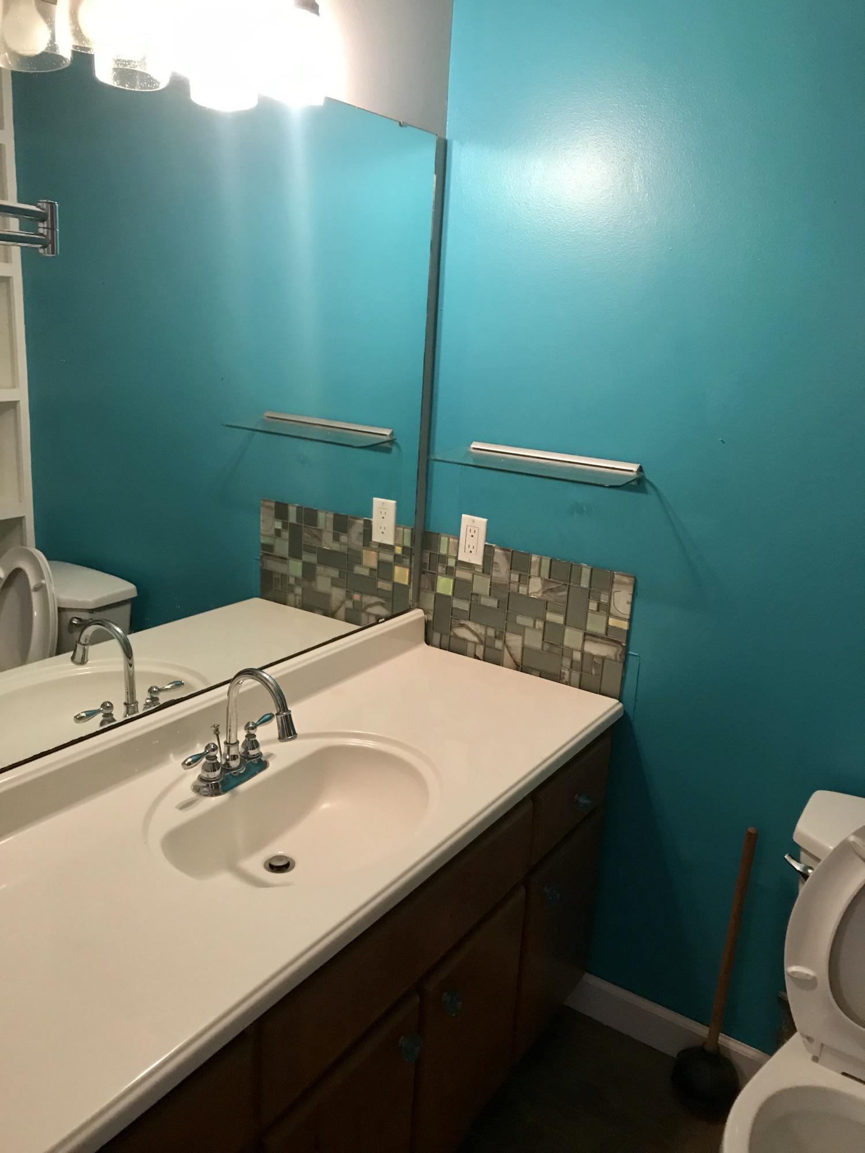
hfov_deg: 49.7
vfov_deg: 63.4
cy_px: 576
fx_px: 933
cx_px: 432
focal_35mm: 28
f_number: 1.8
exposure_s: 1/12
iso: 100
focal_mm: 3.99
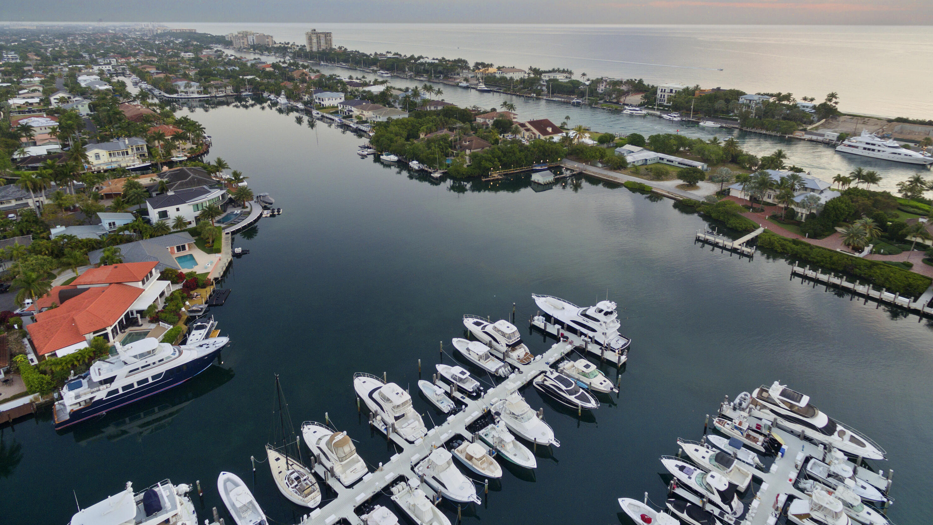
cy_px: 191
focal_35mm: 22
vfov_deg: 50.9
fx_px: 544
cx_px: 469
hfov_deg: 81.2
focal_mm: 3.61
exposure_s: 1/25
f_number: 2.8
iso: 145
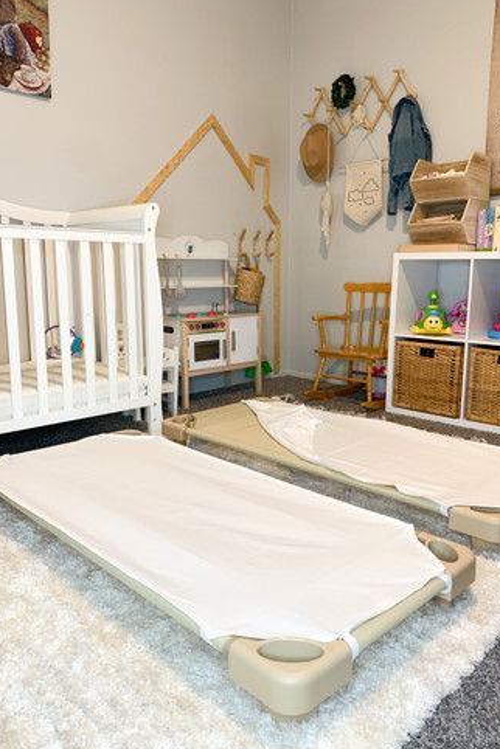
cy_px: 372
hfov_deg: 46.4
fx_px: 583
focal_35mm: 28
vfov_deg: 65.5
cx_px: 263
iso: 160
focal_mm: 4.25
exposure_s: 1/60
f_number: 1.8
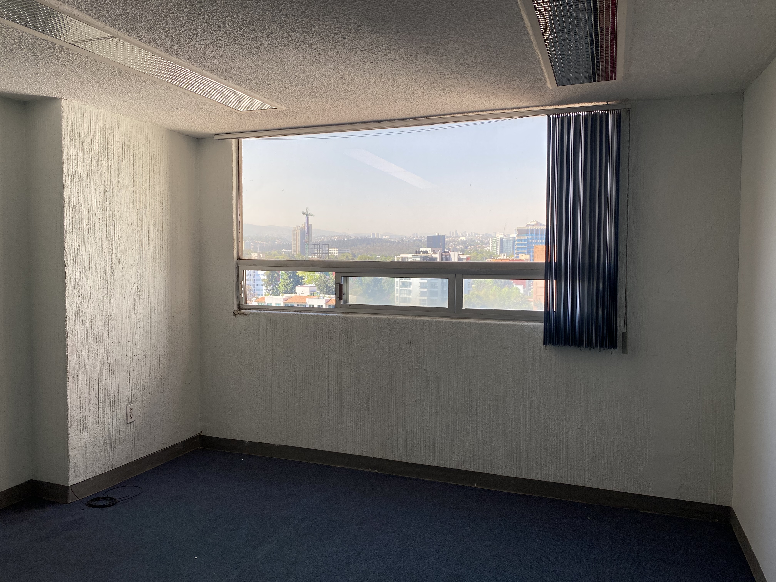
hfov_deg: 67.3
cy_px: 291
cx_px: 388
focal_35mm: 26
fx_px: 583
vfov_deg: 53.1
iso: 32
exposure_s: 1/429
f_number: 1.8
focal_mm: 4.25
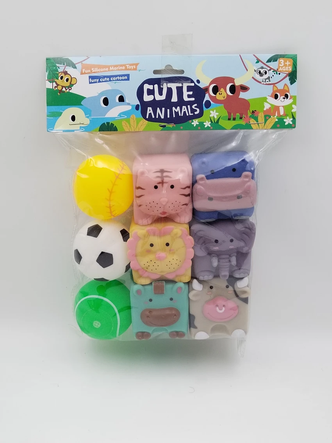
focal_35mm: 51
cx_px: 166
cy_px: 222
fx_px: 652
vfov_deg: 37.5
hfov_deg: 28.6
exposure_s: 1/120
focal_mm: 4.75
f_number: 1.8
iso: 242
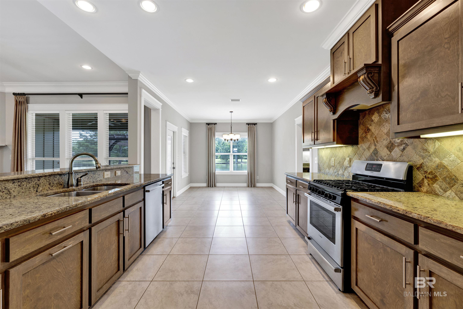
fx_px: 193
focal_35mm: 15
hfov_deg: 100.4
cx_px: 232
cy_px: 154
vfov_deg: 77.3
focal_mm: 15
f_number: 11
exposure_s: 1/8
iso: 400
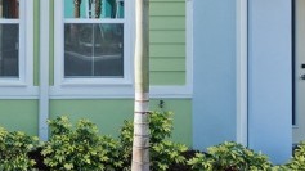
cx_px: -93
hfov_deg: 26.8
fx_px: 533
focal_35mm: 66
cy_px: -41
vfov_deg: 17.3
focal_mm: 7
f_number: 6.3
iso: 200
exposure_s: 1/250
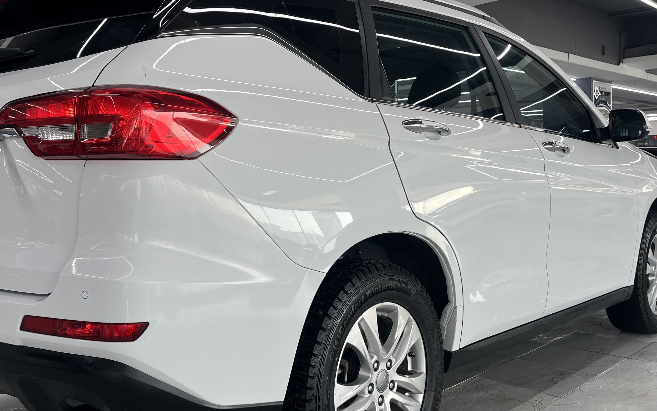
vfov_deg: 33.6
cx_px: 281
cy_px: 186
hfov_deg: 51.4
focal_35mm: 38
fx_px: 680
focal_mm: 5.1
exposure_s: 1/200
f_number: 1.6
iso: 40
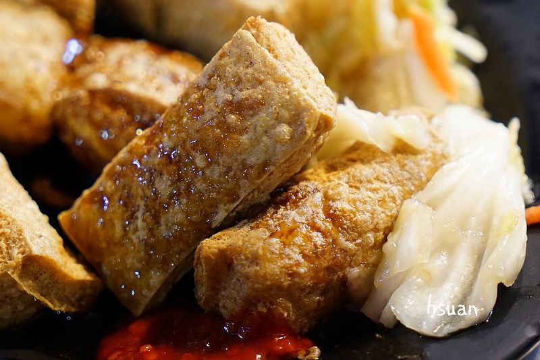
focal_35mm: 64
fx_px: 960
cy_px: 180
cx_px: 270
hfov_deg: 31.4
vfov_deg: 21.2
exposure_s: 1/80
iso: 2500
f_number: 4
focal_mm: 64
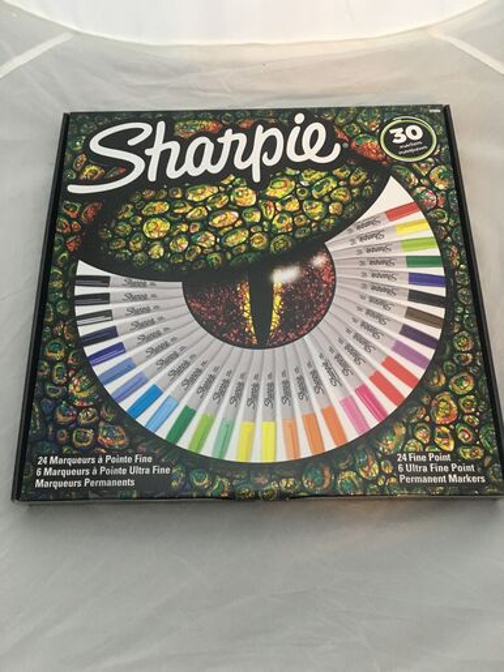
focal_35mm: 29
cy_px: 336
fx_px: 563
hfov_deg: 48.2
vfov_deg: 61.7
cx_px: 252
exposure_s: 1/17
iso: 200
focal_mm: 4.15
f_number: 2.2
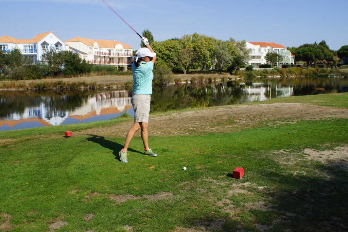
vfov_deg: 39.9
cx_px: 174
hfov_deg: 57.2
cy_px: 116
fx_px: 319
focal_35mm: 33
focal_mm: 22
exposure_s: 1/125
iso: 100
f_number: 13
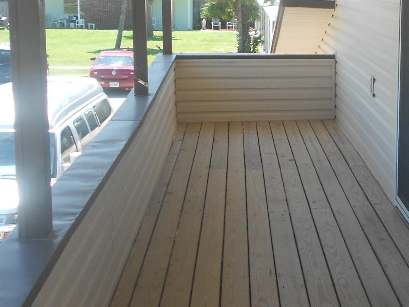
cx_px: 464
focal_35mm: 64
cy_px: 118
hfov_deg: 27.4
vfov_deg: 22.9
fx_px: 756
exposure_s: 1/200
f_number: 3.2
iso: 80
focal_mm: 4.6
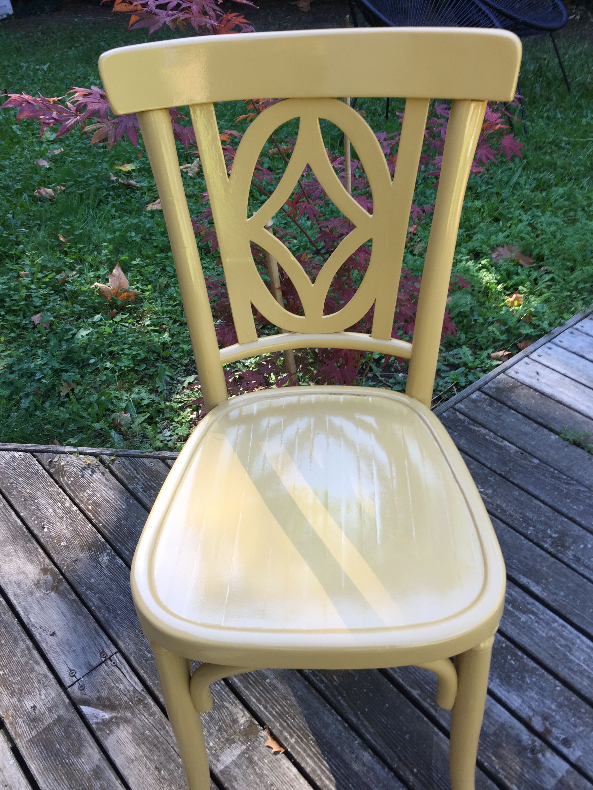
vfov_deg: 61.7
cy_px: 395
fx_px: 662
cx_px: 296
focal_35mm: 29
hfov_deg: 48.2
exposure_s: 1/112
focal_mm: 4.15
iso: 32
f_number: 2.2
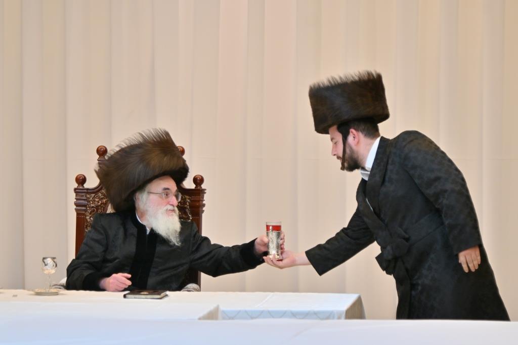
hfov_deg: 14.9
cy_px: 172
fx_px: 1985
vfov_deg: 9.9
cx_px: 259
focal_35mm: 138
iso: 400
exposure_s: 1/160
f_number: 4
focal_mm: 92
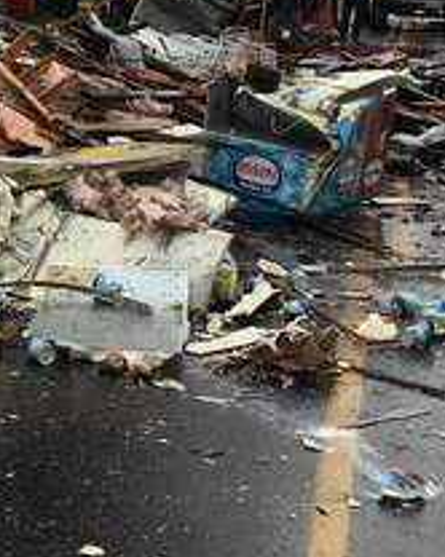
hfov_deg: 13.3
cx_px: -220
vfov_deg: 17.1
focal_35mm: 109
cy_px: -51
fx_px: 1797
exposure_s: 1/198
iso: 25
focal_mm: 4.15
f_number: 2.2
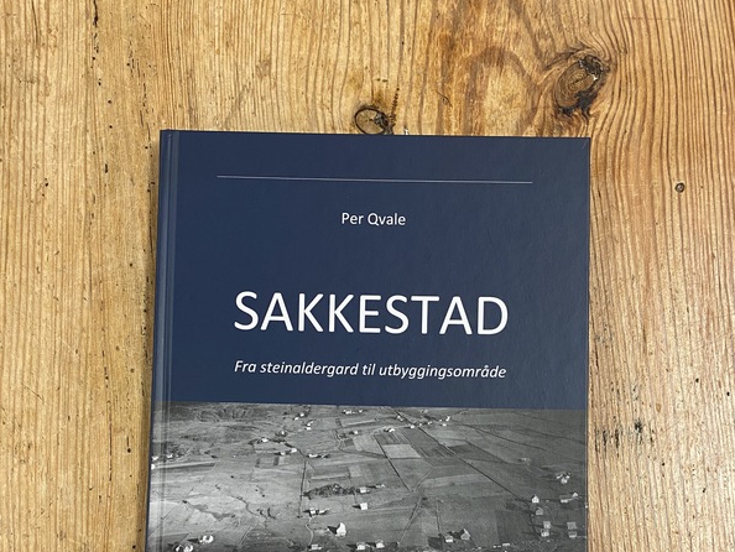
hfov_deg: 52.6
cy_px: 431
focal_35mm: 35
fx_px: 743
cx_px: 369
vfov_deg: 39.3
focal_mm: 4.25
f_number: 1.8
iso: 100
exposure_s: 1/50
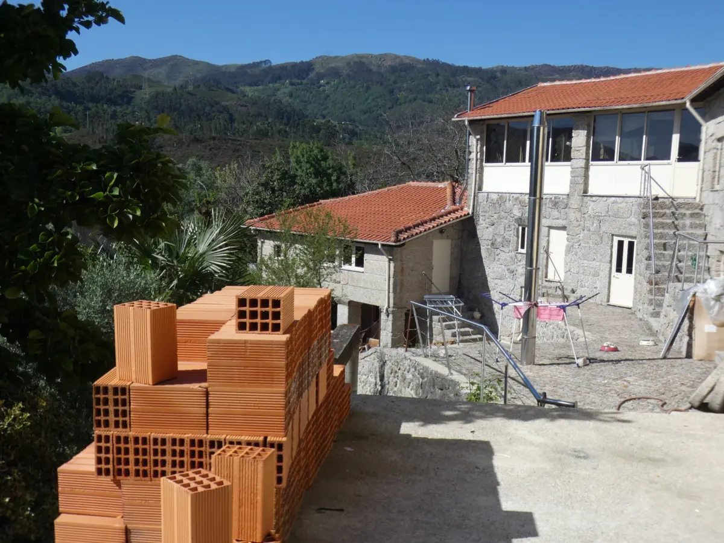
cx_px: 362
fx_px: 816
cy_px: 272
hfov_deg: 47.9
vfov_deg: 36.8
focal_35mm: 39
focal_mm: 7.1
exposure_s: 1/800
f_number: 4
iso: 80
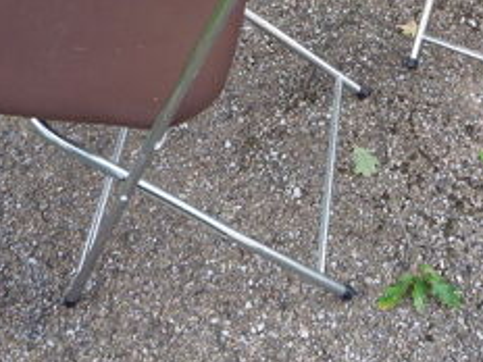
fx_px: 865
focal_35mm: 62
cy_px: 6
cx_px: 379
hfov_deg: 30.5
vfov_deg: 22.8
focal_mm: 5.2
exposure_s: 1/30
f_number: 3.3
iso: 200
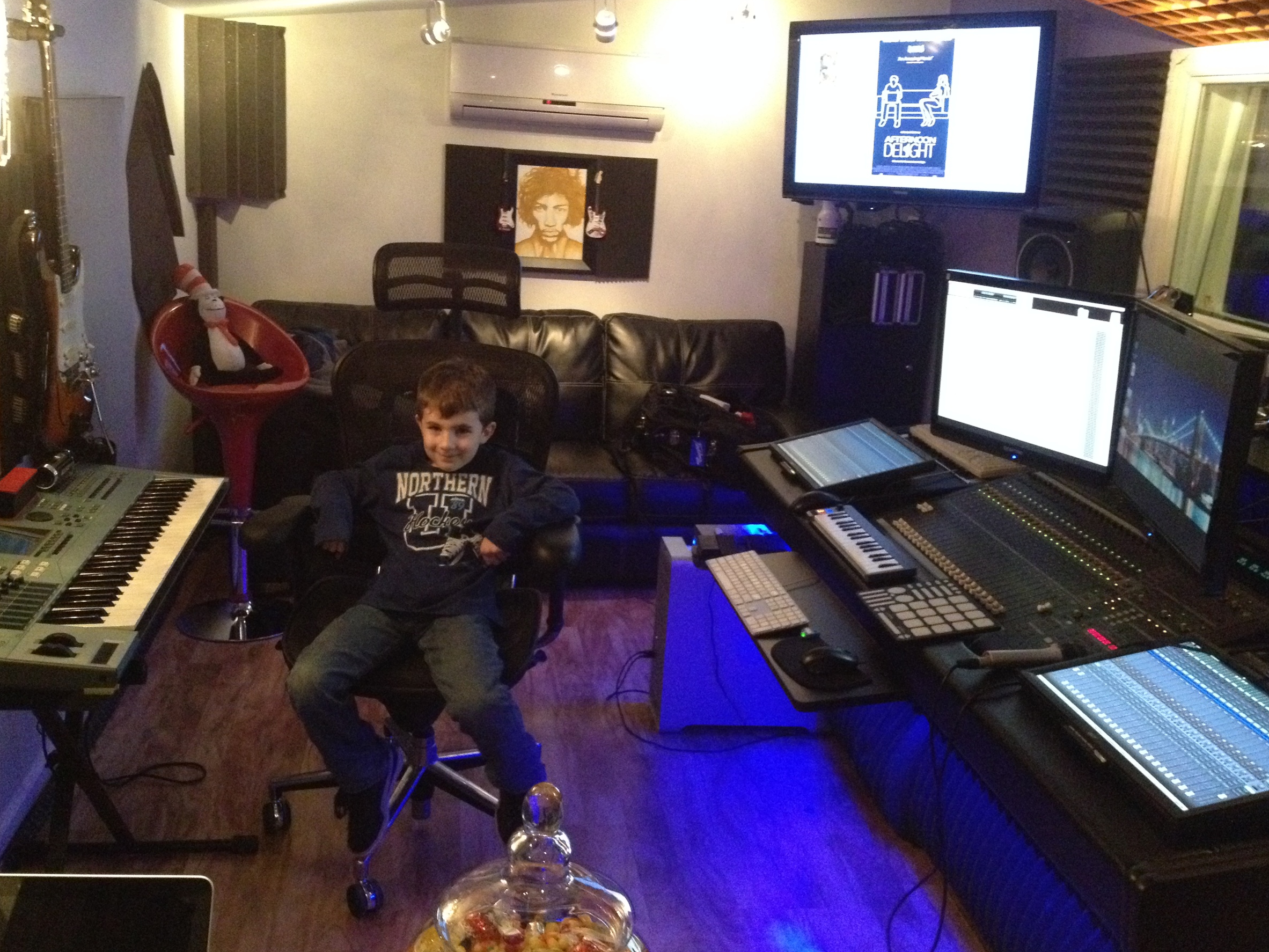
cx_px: 610
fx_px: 1356
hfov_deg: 50.1
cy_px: 488
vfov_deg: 38.7
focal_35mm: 37
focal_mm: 4.28
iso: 800
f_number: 2.4
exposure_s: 1/15
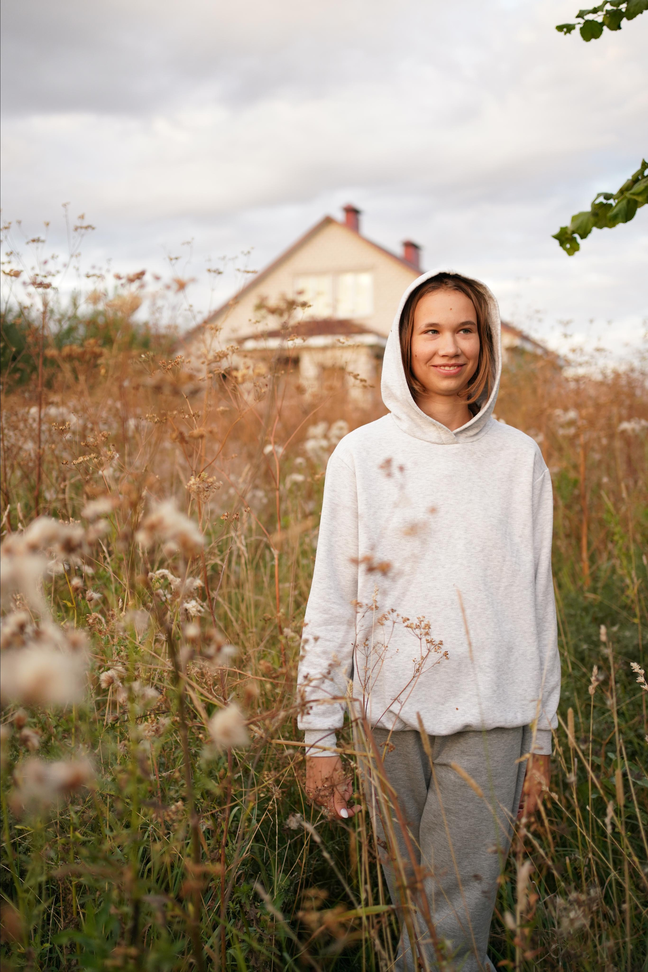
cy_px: 486
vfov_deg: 54.4
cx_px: 324
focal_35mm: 35
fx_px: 944
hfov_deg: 37.9
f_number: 2.2
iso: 640
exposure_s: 1/640
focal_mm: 35
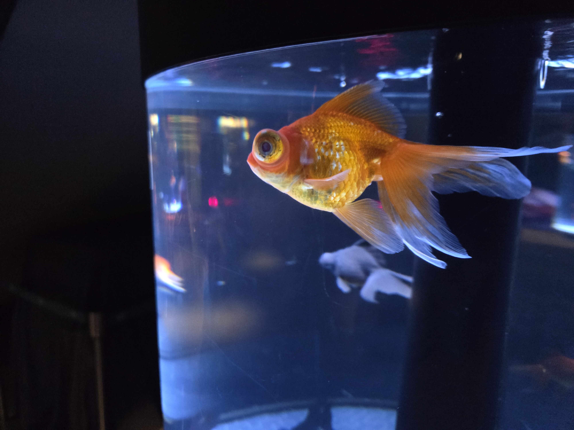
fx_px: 381
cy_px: 215
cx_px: 287
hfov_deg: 73.9
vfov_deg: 58.9
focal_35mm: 23
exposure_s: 1/33.3
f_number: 1.8
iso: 1600
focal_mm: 5.4
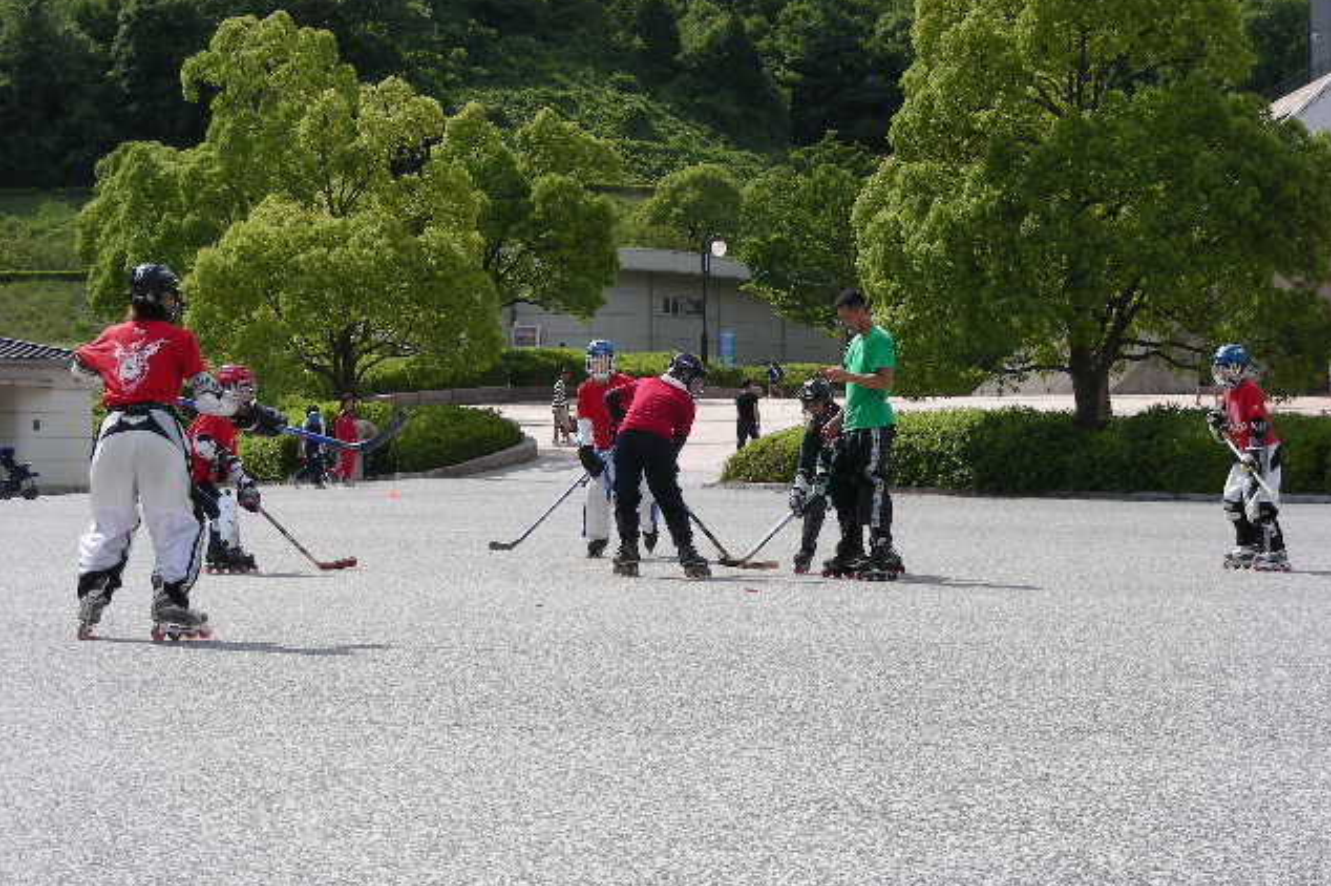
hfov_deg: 19.6
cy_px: 456
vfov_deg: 13.2
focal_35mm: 104
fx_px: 3843
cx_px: 670
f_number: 4
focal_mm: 16.5
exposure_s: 1/500
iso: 50
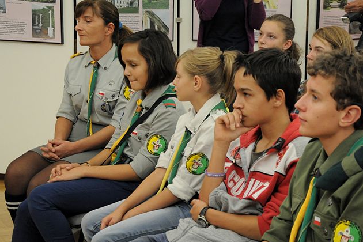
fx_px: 978
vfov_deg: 14.1
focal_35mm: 97
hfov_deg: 21.0
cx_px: 221
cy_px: 135
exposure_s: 1/80
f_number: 4.8
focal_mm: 48
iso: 1600
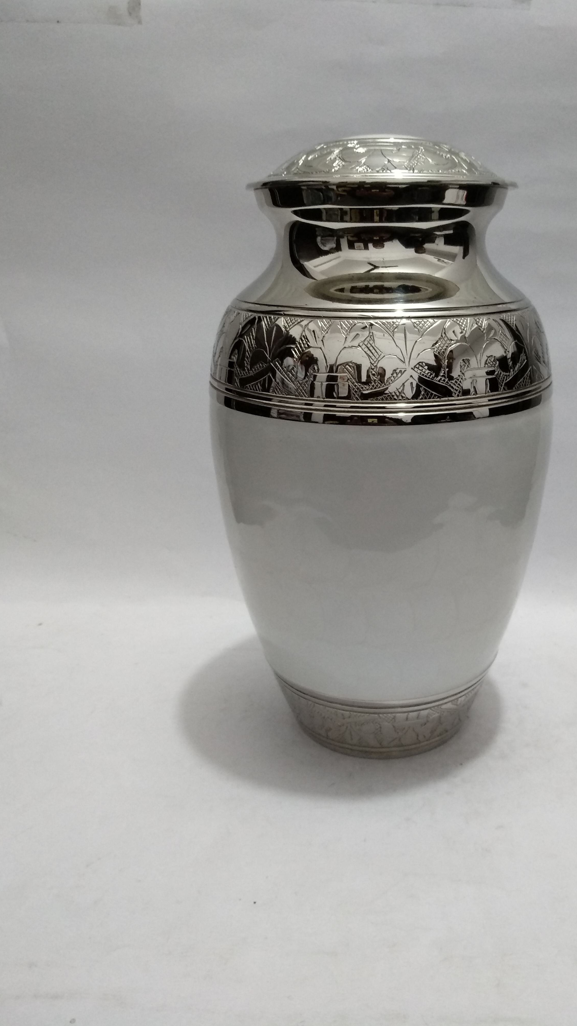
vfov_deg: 76.3
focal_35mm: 24
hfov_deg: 47.1
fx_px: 653
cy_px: 513
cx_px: 372
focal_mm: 3.81
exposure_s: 1/25
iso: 640
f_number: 2.2
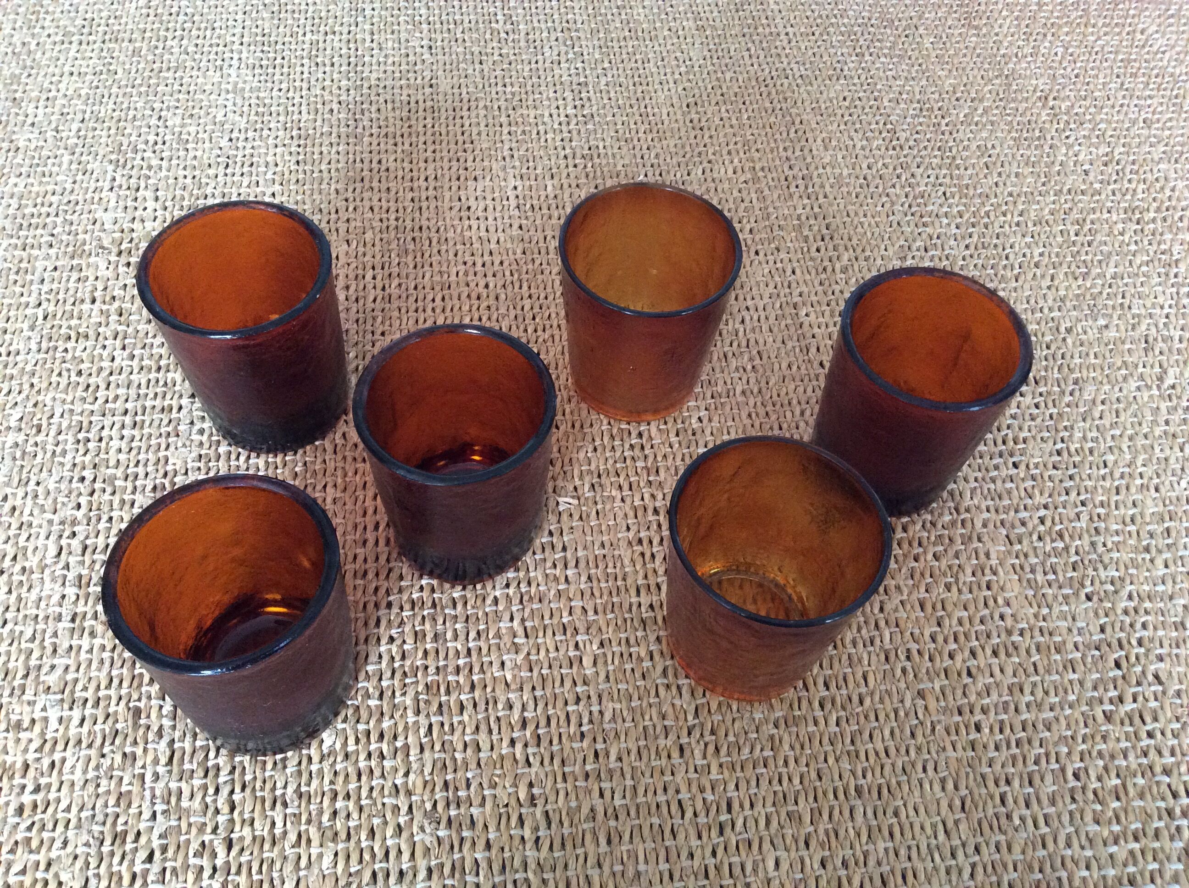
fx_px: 1098
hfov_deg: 56.9
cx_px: 594
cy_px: 444
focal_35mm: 32
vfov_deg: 44.1
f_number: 2.4
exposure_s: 1/17
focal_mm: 3.3
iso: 250
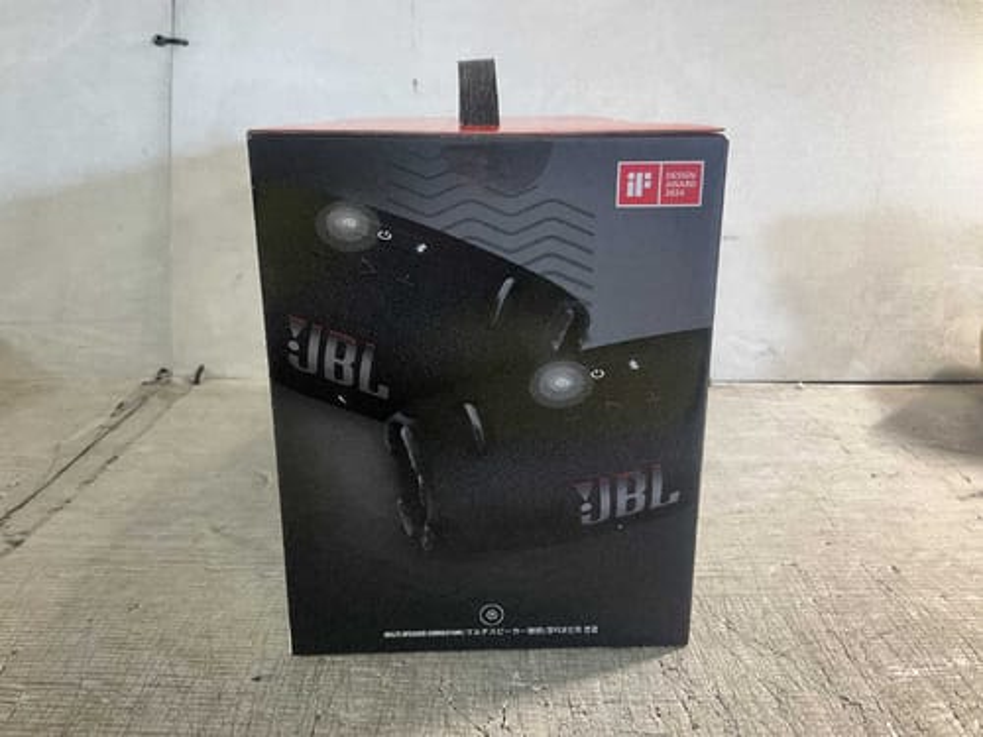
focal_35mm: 29
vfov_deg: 48.2
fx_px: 824
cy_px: 368
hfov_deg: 61.7
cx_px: 492
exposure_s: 1/50
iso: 80
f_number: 1.8
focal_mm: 3
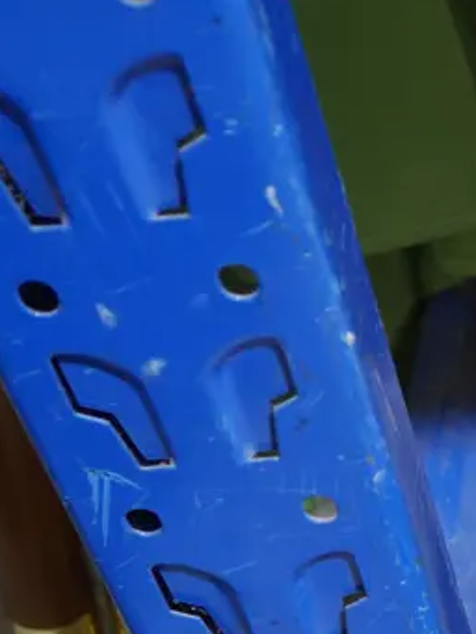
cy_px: 584
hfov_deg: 12.4
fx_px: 2089
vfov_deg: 17.0
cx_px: 706
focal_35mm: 114
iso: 1000
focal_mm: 19
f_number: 4.1
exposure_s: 1/60
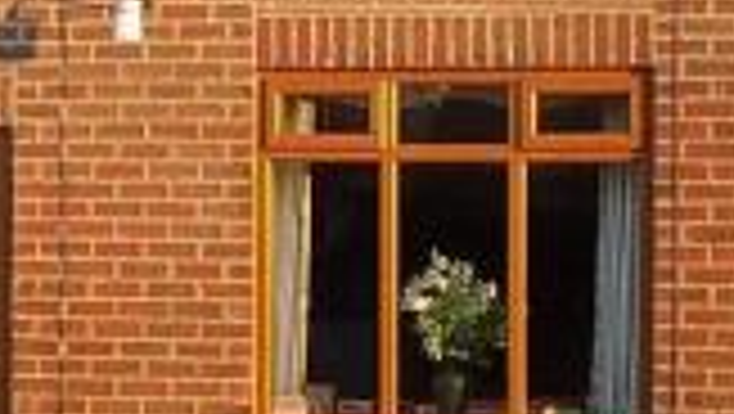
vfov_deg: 8.4
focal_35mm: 144
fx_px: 2805
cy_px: 227
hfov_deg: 14.7
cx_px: -2
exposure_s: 1/60
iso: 80
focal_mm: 6.6
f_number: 3.5
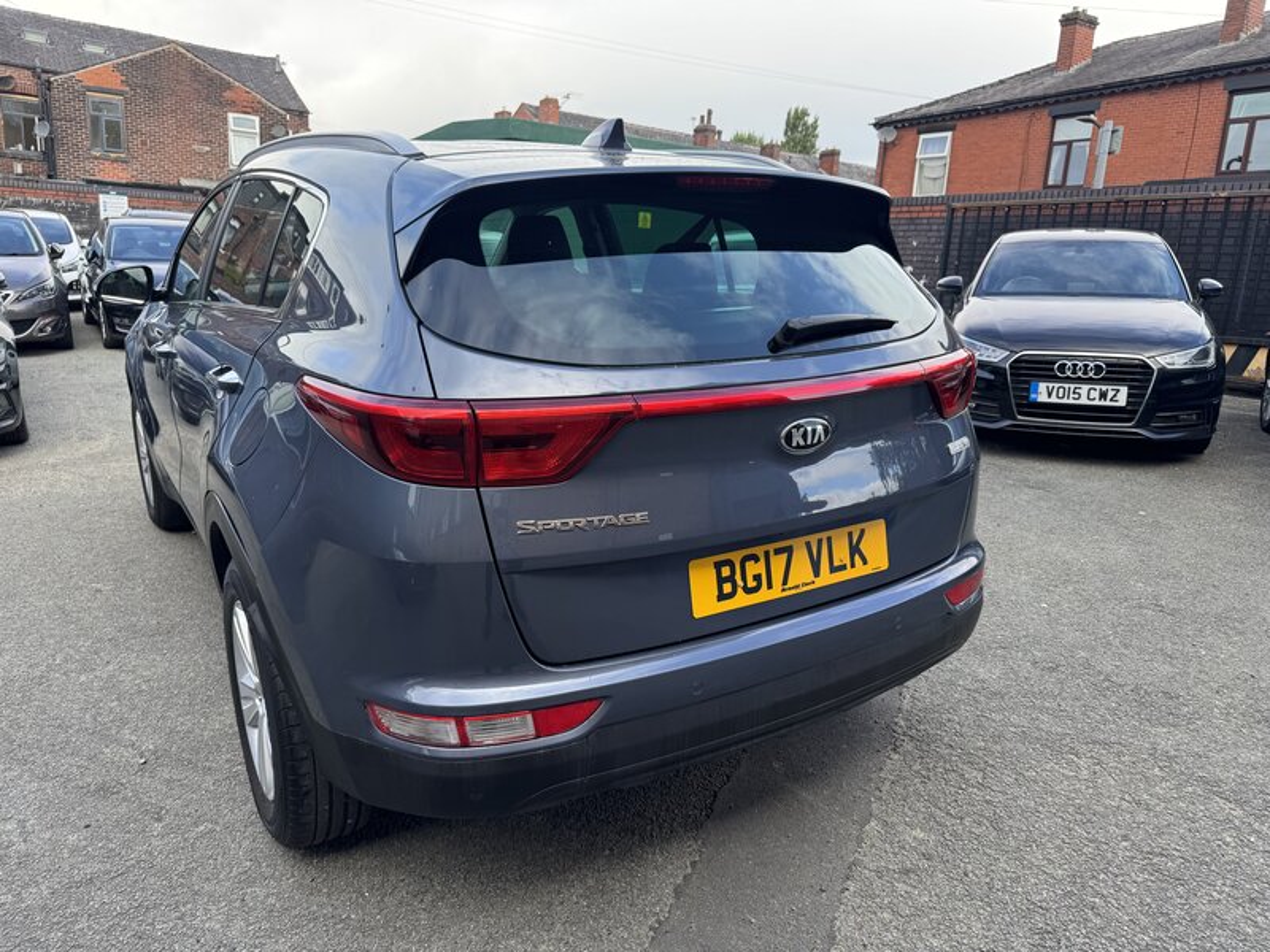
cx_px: 635
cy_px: 476
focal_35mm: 24
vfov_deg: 56.8
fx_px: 881
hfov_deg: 71.6
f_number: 1.78
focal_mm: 6.76
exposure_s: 1/651
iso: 80
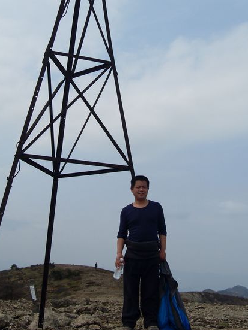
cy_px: 162
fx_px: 449
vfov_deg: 40.4
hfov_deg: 30.9
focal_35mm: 47
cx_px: 132
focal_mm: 6.3
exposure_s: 1/500
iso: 80
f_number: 7
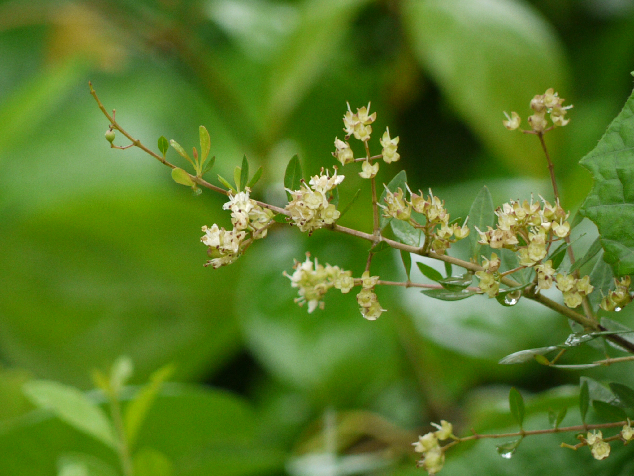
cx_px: 317
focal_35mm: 713
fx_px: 13059
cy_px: 238
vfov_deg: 2.1
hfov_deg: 2.8
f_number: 5.5
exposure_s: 1/250
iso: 400
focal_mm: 180
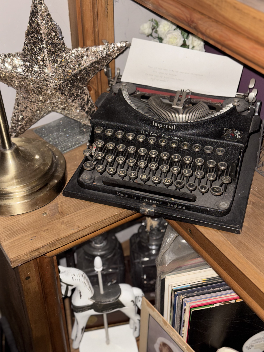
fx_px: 488
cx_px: 132
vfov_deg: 39.7
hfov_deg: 30.3
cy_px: 176
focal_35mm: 48
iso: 50
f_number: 1.78
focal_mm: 6.76
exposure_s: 1/4
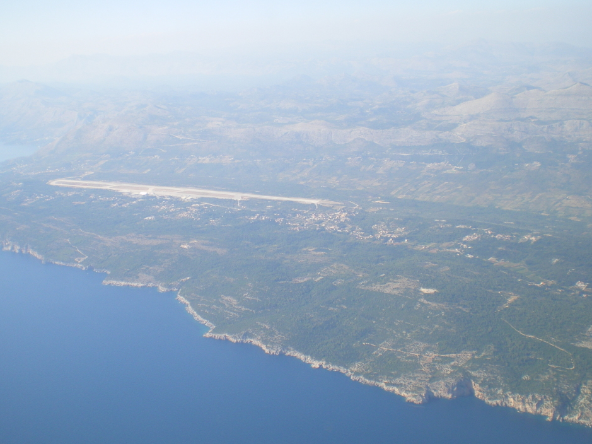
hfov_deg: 41.1
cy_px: 186
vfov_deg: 31.5
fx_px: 787
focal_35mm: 46
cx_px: 249
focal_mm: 6.3
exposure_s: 1/250
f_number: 4.6
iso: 50
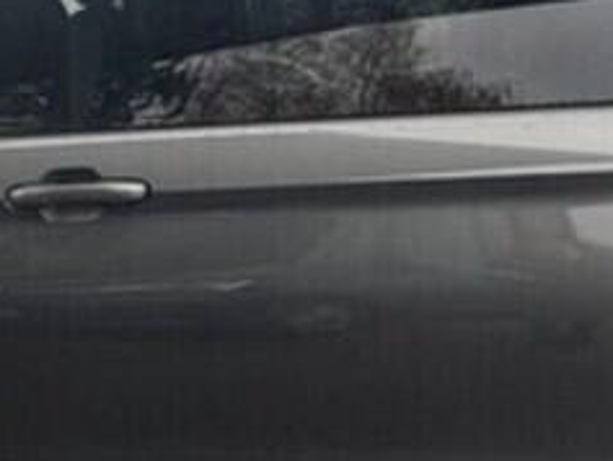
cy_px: 290
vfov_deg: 17.4
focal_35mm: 85
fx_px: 1506
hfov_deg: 23.0
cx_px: 349
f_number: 2.2
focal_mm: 2.22
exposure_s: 1/99
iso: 160
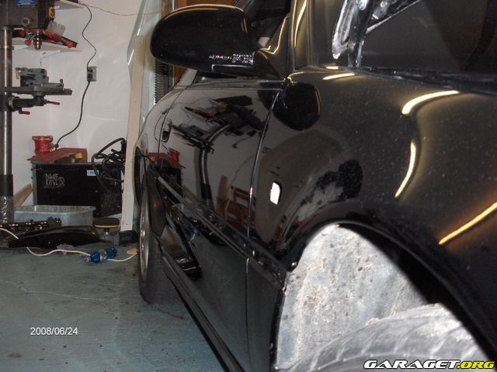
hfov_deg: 47.9
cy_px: 186
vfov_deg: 36.8
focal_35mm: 39
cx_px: 248
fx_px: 560
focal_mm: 8.1
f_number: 3.2
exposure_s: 1/60
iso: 50
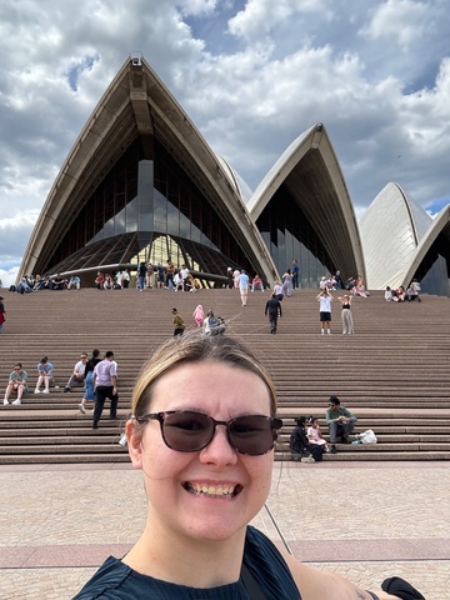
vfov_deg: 60.0
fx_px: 520
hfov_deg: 46.8
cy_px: 300
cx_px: 225
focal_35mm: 30
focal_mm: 2.69
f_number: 1.9
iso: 25
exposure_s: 1/684
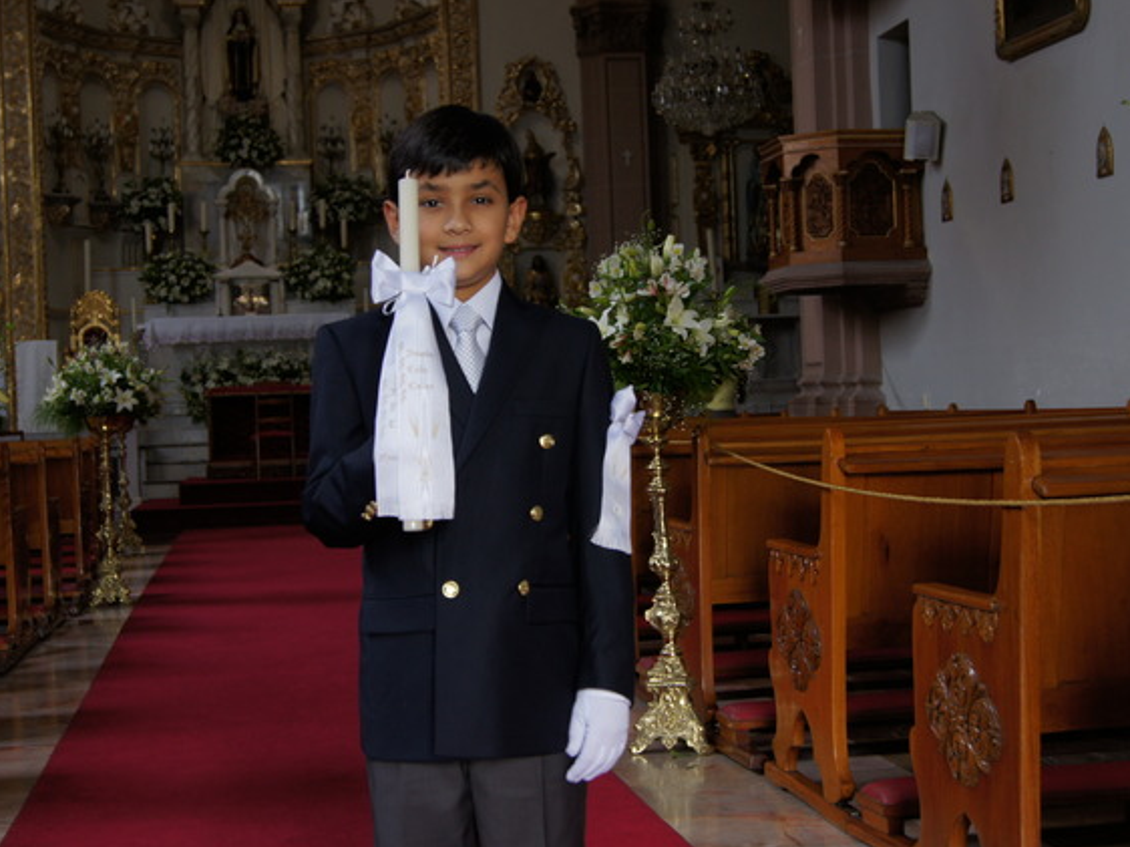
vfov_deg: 25.4
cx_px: 535
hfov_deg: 33.5
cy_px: 428
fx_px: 1878
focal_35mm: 58
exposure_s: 1/60
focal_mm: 35
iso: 200
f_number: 4.5
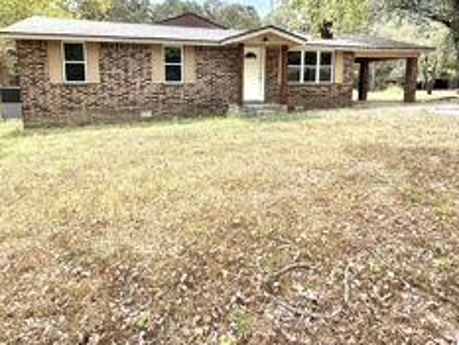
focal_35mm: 24
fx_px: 318
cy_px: 130
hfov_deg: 71.5
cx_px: 221
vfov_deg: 56.2
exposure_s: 1/770
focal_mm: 2.22
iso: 64
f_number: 2.2
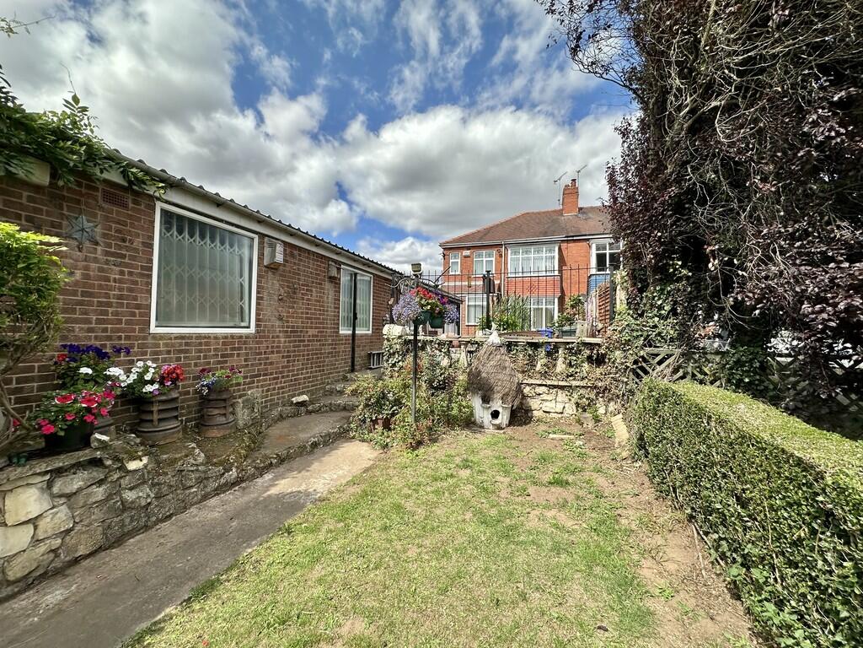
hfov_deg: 102.1
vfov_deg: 85.7
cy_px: 324
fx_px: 349
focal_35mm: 14
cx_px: 432
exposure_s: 1/1531
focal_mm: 2.22
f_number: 2.2
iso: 50
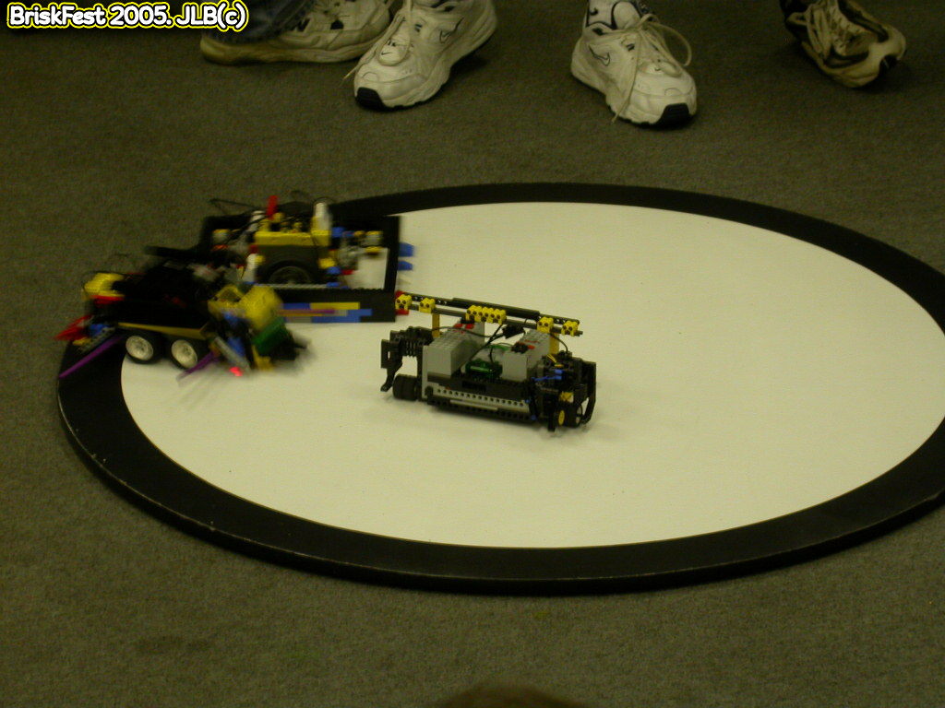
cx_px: 472
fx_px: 4068
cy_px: 354
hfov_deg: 13.3
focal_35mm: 149
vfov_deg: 10.0
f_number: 5
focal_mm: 30.8
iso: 100
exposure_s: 1/9.8
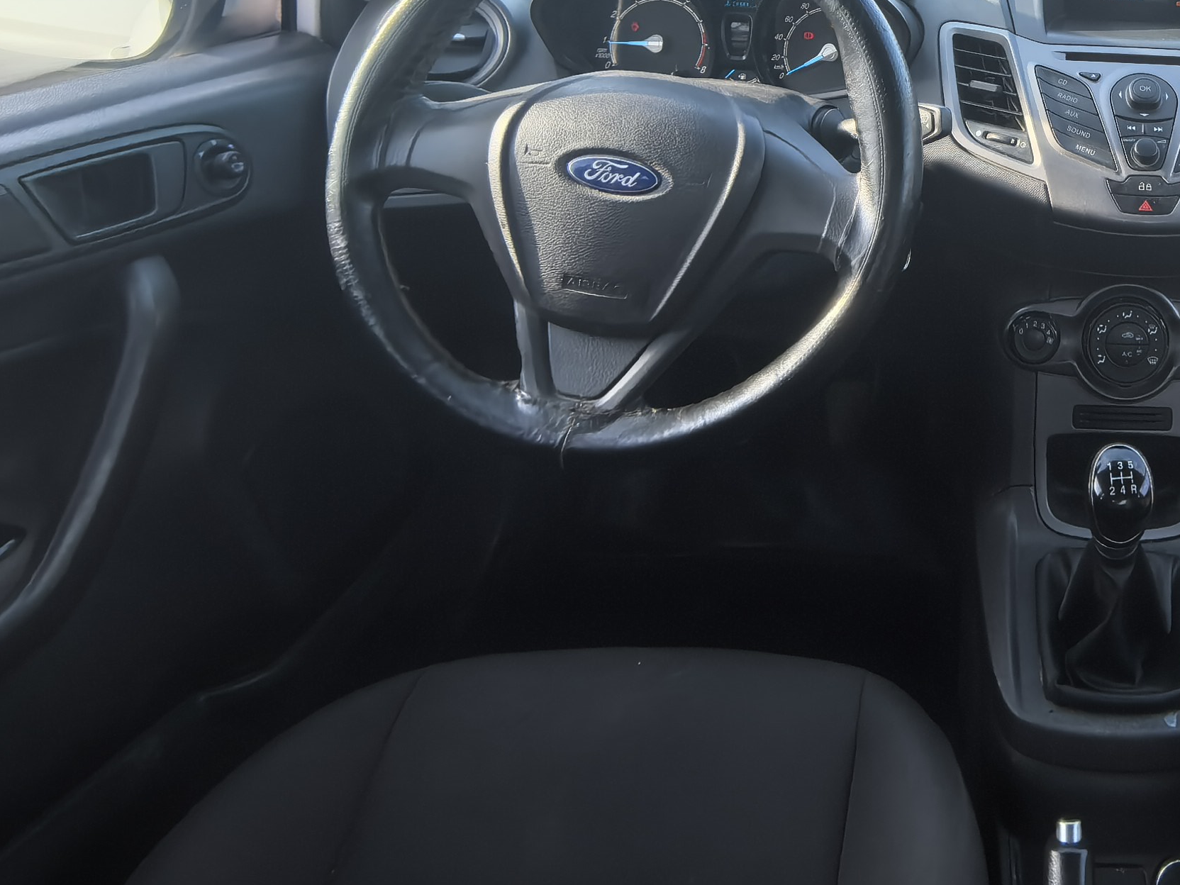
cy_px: 7
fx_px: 1091
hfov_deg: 50.0
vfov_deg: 39.2
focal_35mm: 32
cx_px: 1076
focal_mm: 1.95
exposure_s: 1/301
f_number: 2.2
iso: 50
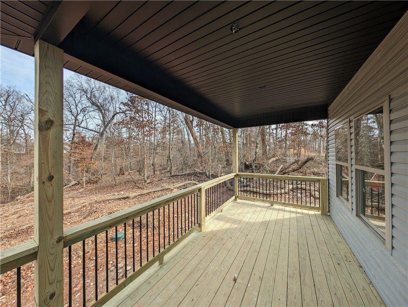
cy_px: 154
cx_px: 204
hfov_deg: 110.5
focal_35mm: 12
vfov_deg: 94.6
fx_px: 142
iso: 41
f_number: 1.95
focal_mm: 2.23
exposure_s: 1/699
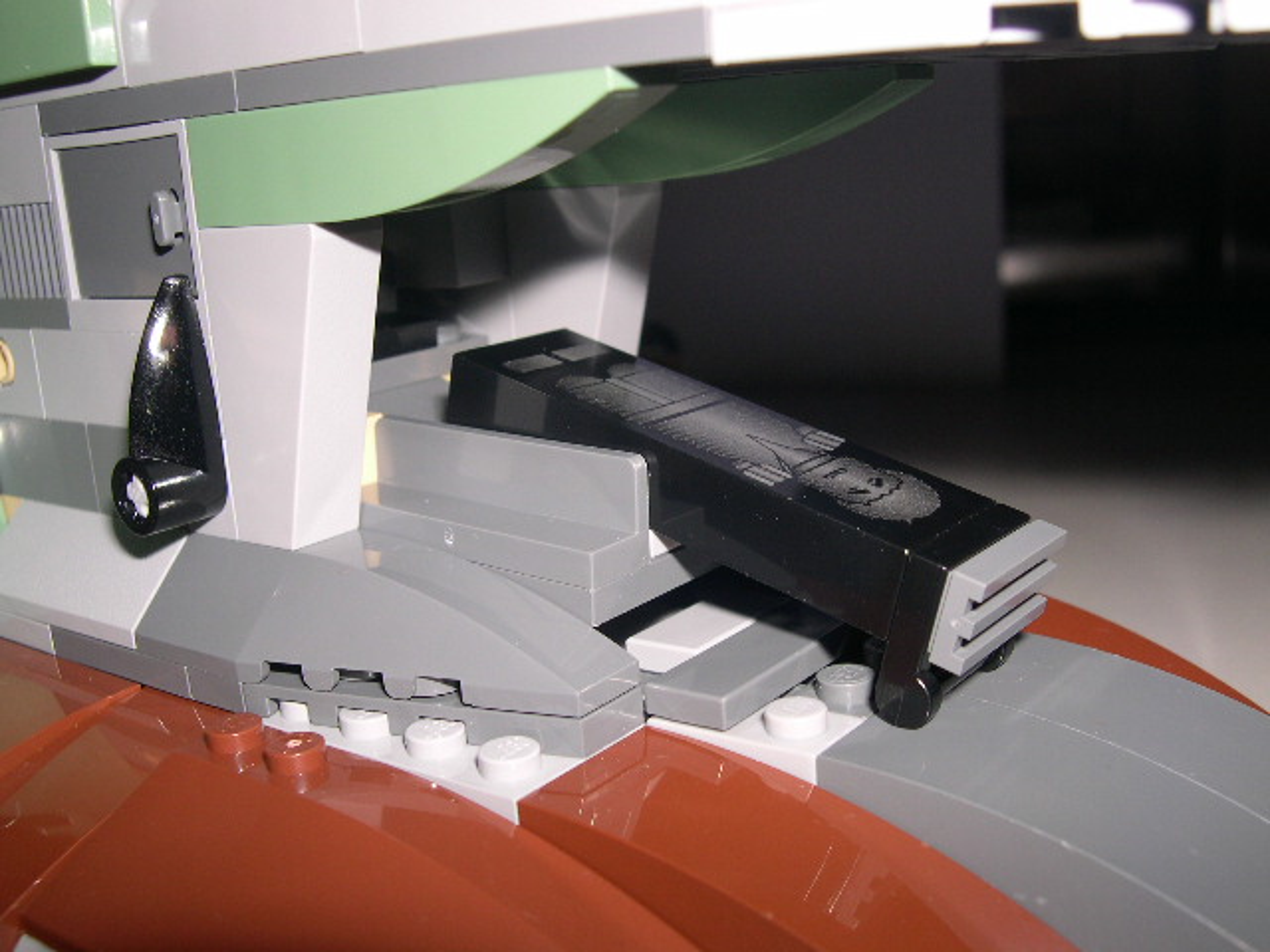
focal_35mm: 38
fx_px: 1394
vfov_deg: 37.7
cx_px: 635
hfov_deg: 49.0
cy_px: 476
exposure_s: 1/60
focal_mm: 8
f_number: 7.6
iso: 100
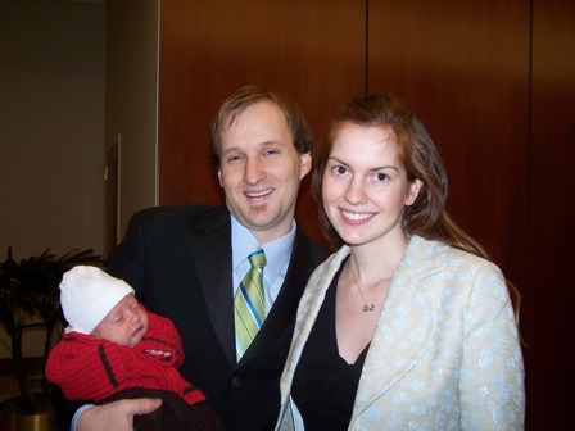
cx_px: 288
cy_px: 216
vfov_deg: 37.7
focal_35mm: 38
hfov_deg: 49.0
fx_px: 631
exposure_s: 1/60
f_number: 2.8
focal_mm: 6.3
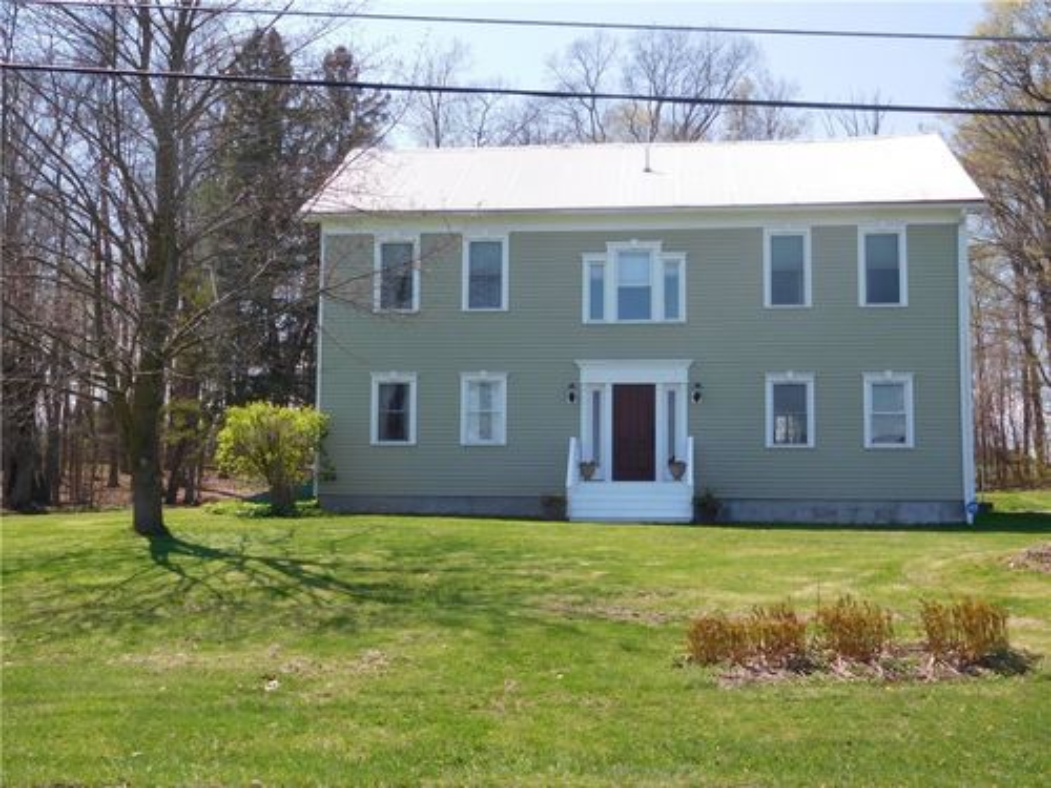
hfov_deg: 46.8
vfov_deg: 36.0
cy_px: 394
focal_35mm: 40
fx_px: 1214
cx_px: 526
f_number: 3.9
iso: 125
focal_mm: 7.1
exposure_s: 1/640
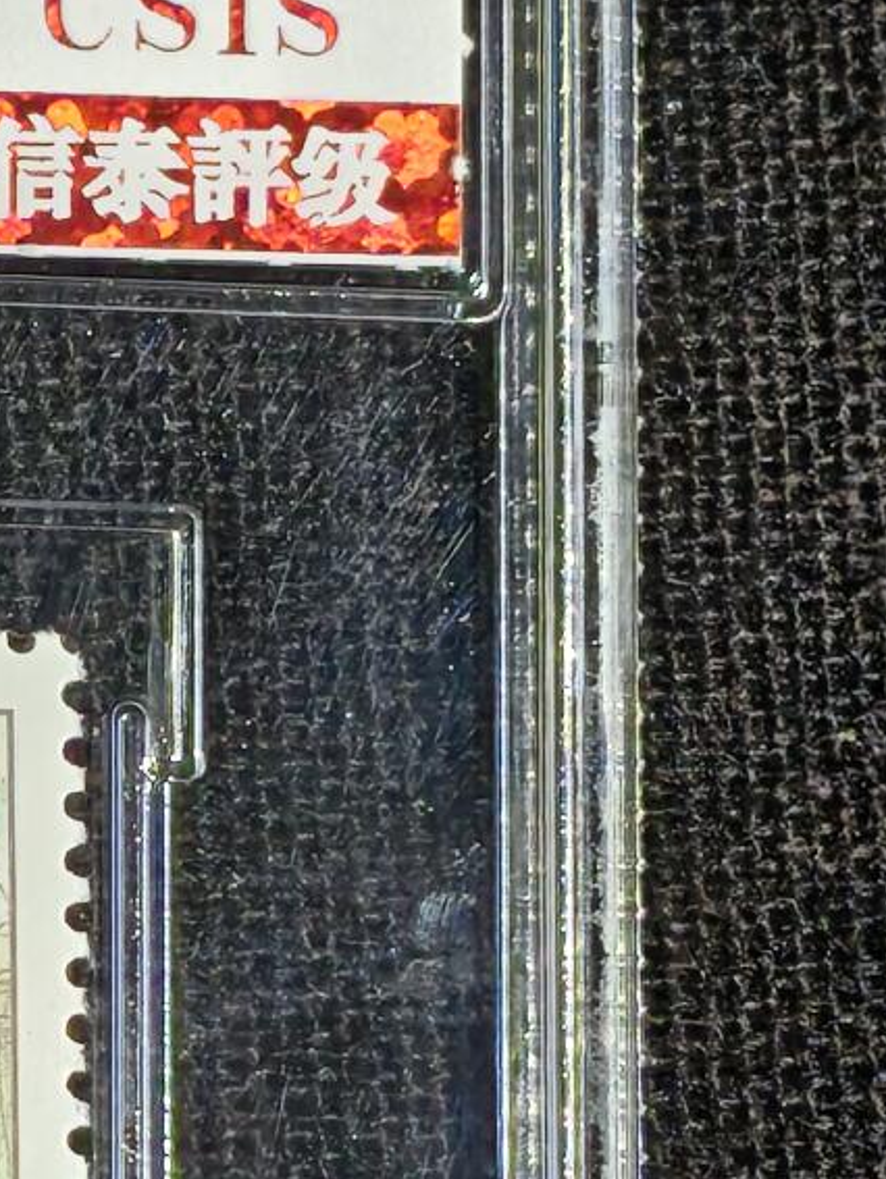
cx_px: -406
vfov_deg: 6.7
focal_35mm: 295
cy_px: 990
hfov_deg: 5.0
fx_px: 10056
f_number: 1.5
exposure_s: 1/292
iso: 50
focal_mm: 4.94
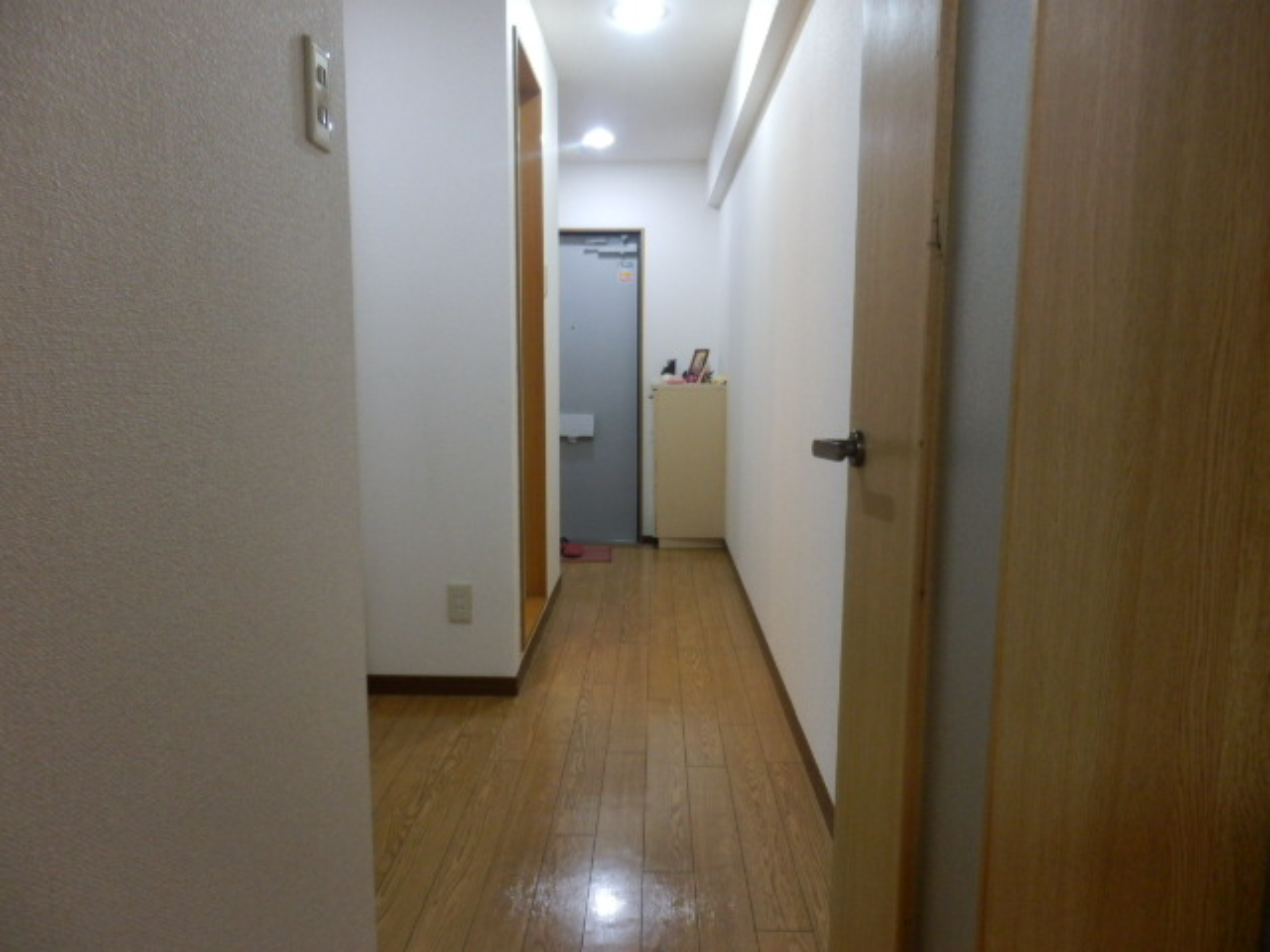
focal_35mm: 24
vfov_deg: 56.8
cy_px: 476
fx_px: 881
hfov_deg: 71.6
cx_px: 635
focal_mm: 4.2
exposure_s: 1/30
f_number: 3
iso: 400
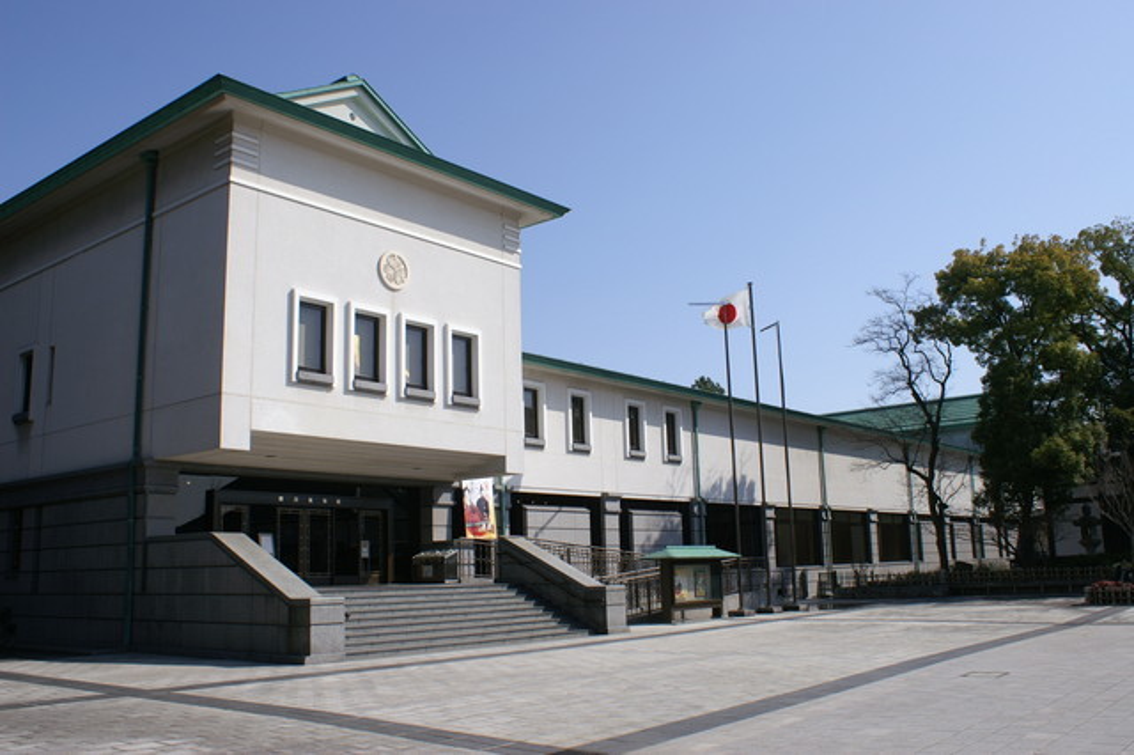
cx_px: 567
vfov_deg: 43.6
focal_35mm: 30
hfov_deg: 62.0
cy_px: 378
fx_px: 944
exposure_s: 1/320
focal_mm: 20
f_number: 10
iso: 100
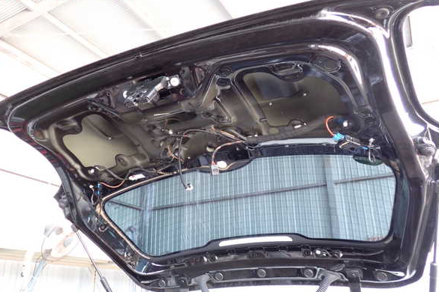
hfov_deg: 58.7
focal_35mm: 32
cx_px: 217
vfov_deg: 41.1
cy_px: 151
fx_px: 390
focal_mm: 5.4
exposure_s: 1/40
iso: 200
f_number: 2.3
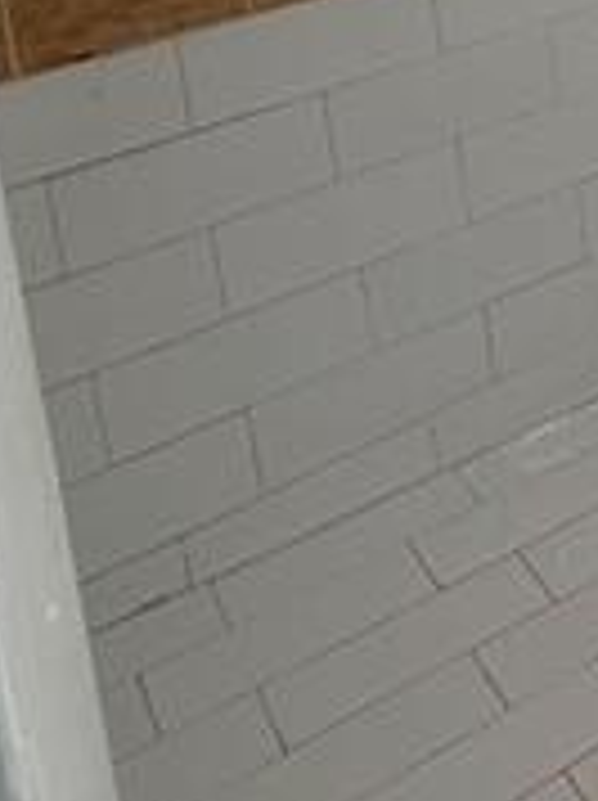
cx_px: 1263
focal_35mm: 63
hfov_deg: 16.4
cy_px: -333
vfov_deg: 25.0
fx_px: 1455
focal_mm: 2.22
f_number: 2.2
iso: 100
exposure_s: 1/121
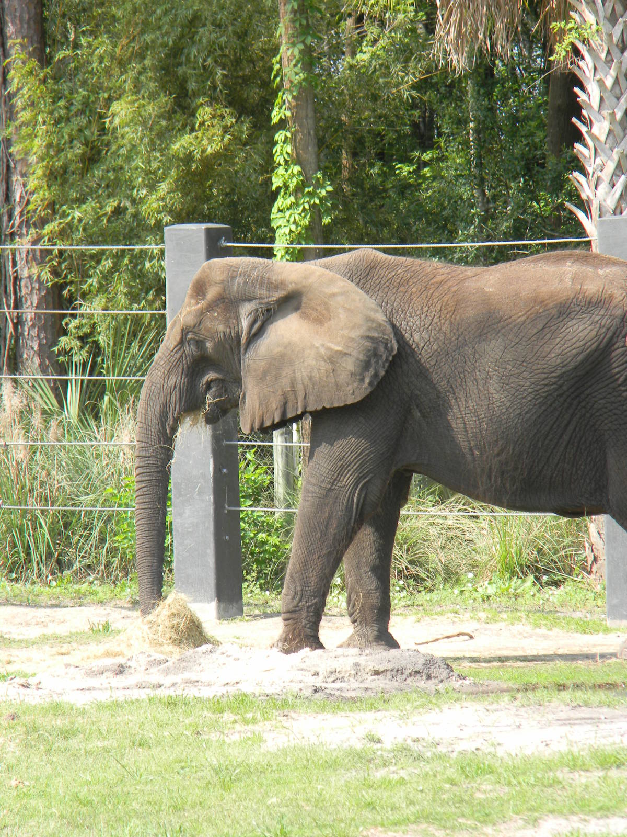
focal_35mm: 278
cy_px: 418
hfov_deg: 5.3
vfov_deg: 7.1
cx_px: 314
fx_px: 6714
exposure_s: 1/125
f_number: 5.4
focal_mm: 50.4
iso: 80
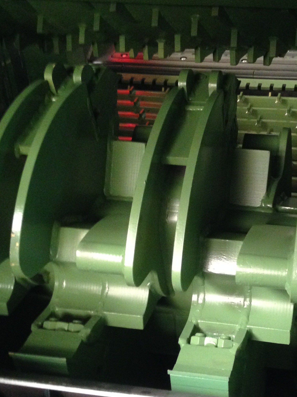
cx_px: 233
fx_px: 652
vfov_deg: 33.6
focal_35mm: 57
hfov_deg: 25.3
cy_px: 253
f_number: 2.4
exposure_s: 1/20
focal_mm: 4.12
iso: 400
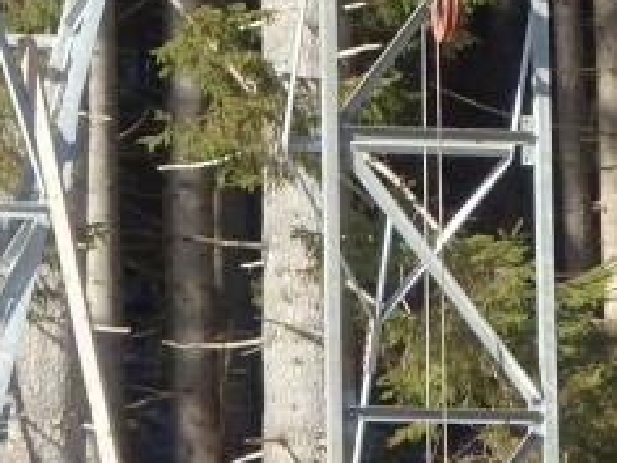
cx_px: 664
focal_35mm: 455
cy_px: -141
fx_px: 8110
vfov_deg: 3.3
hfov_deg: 4.3
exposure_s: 1/200
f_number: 5
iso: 80
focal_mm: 17.97
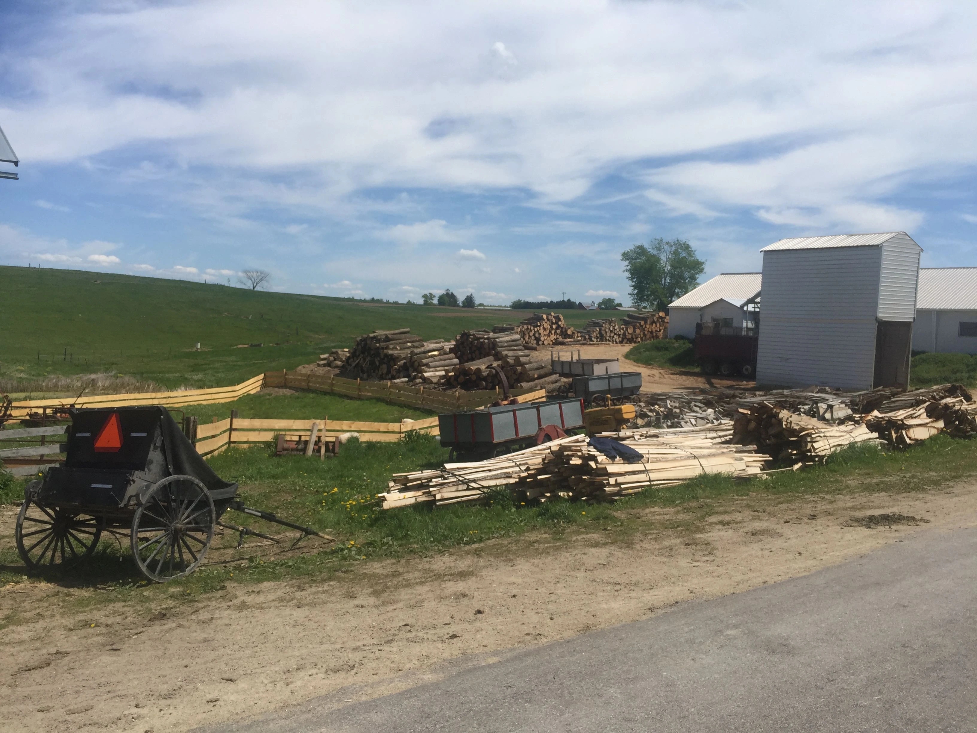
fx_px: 818
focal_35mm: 29
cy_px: 366
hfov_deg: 61.7
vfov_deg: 48.2
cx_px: 488
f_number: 2.2
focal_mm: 4.15
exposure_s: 1/3300
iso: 32
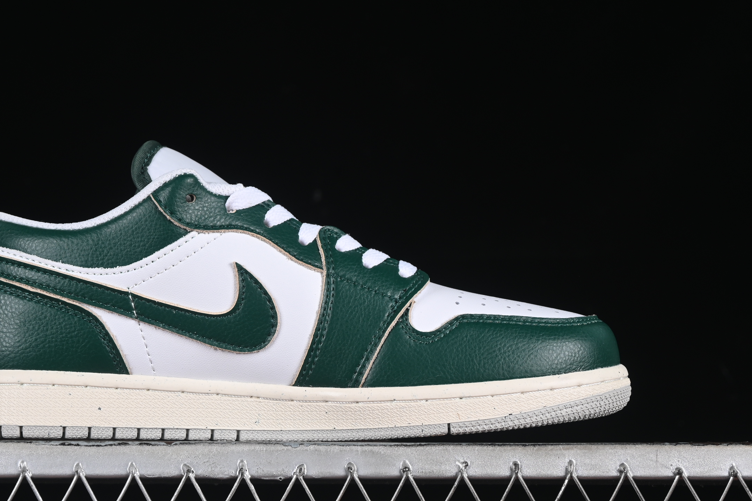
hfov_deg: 21.0
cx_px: 271
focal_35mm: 97
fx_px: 2026
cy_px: 242
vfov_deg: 14.1
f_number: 7.1
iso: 160
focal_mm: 50
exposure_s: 1/80
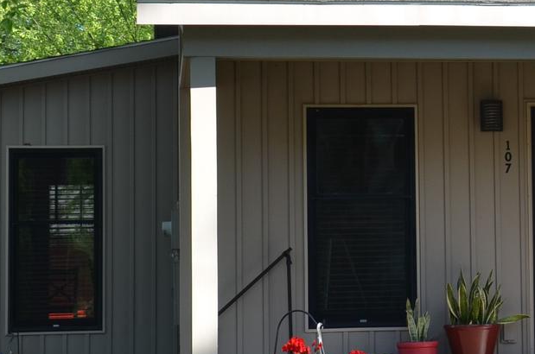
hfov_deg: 14.3
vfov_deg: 9.8
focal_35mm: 139
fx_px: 2061
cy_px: 123
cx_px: 641
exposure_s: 1/200
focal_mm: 28
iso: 200
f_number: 7.1
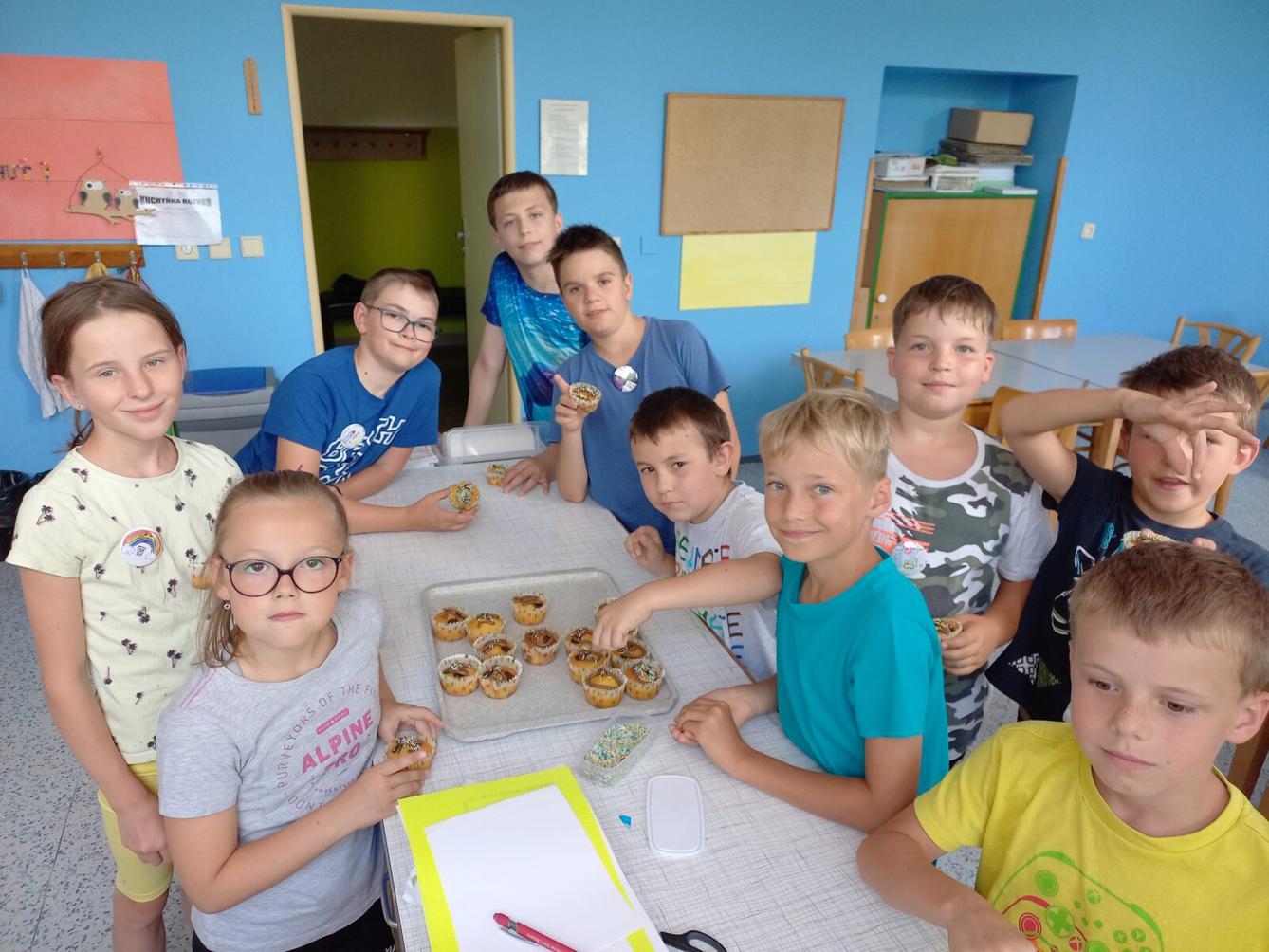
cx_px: 634
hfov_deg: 69.4
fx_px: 917
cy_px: 476
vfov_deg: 54.9
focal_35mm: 25
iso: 100
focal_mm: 4.65
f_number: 1.8
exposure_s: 1/50
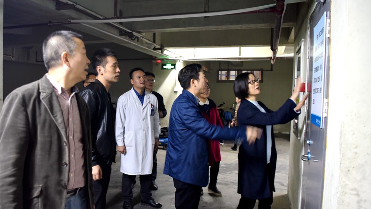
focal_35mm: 26
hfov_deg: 71.9
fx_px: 256
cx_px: 182
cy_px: 126
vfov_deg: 44.2
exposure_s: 1/15
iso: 1600
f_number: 2.8
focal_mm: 24
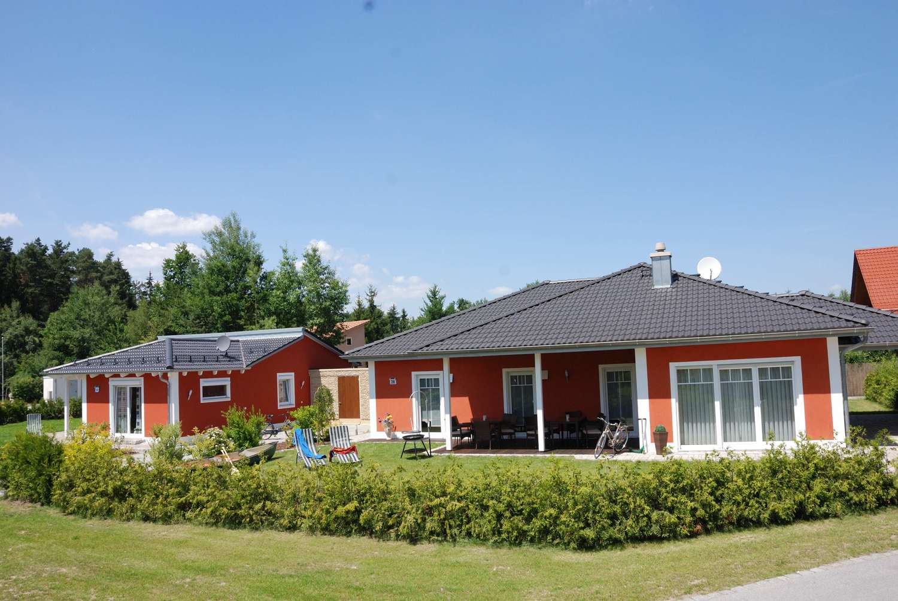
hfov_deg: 67.3
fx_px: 674
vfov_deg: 48.0
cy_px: 300
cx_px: 449
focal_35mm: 27
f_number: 9
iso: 320
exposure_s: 1/320
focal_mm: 18
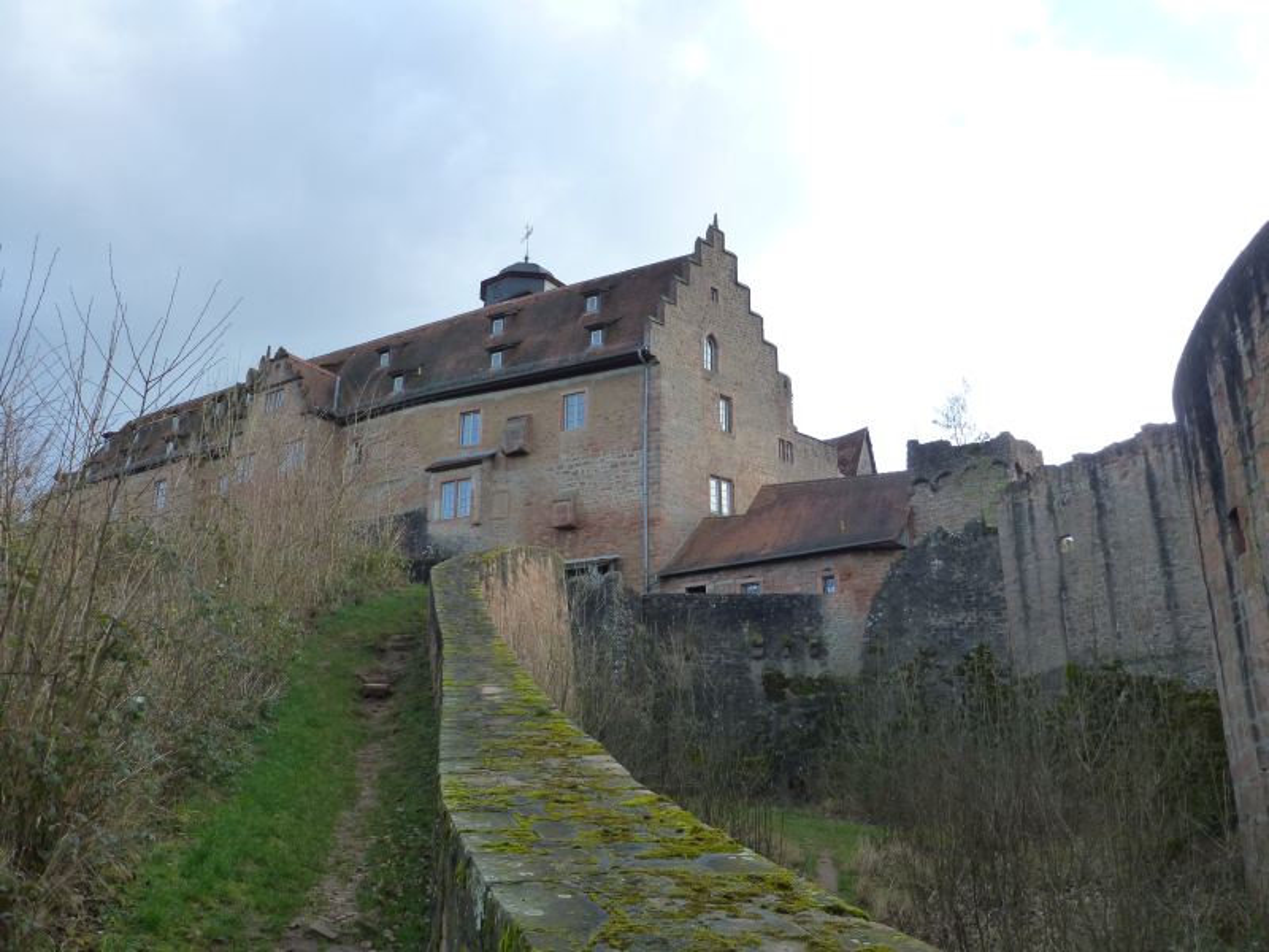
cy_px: 476
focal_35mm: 31
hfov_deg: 58.4
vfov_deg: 45.4
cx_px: 634
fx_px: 1136
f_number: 4
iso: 160
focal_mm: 5.4
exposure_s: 1/200
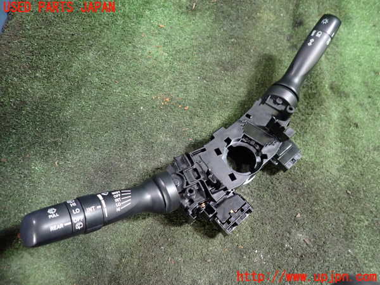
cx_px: 190
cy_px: 142
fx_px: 274
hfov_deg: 69.4
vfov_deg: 54.9
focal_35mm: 25
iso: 640
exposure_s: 1/30
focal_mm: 4.5
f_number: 2
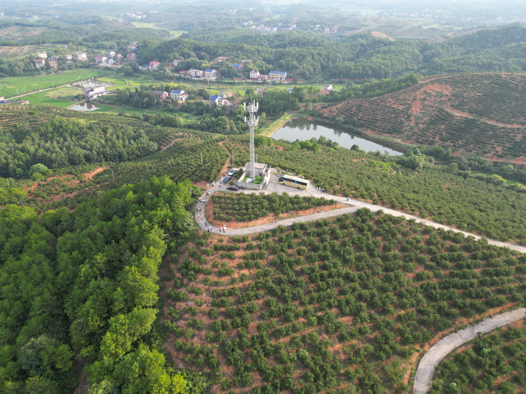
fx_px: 365
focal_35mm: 24
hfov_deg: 71.6
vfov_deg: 56.8
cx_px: 263
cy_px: 197
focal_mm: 6.72
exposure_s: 1/400
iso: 120
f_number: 1.7
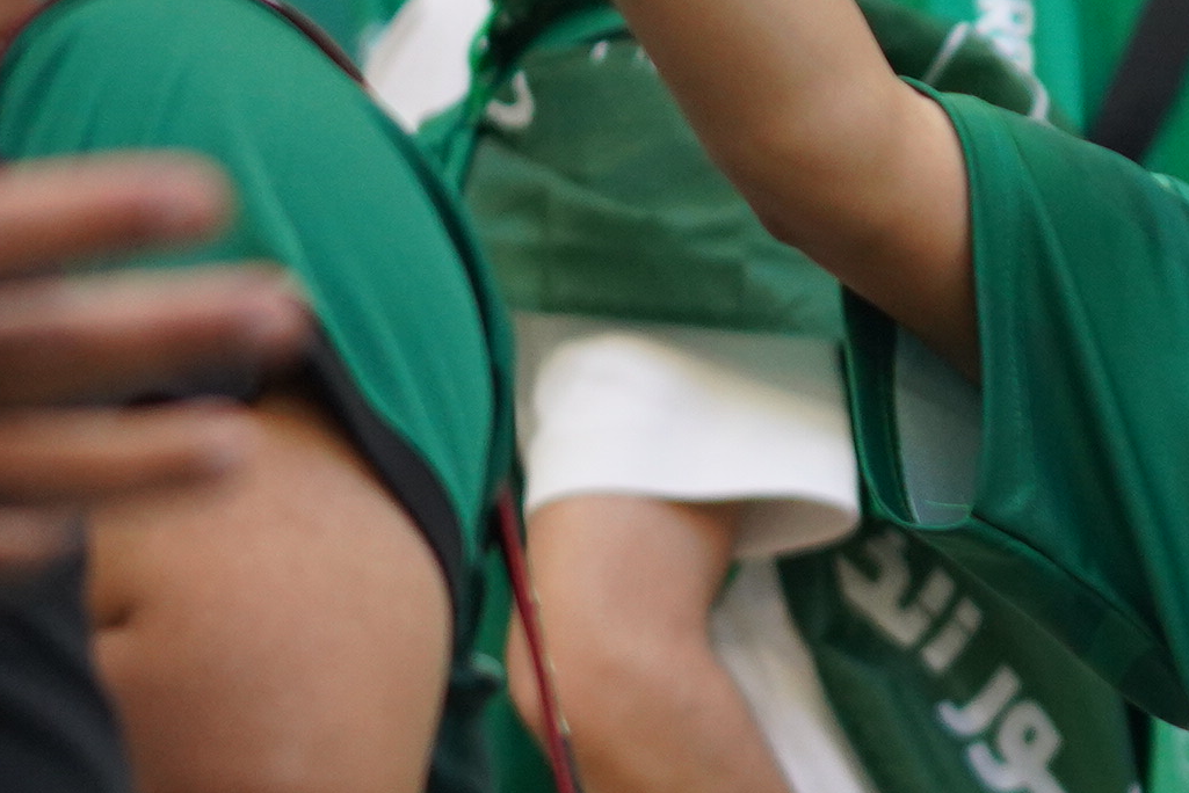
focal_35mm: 426
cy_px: 628
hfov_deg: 4.8
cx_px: 2484
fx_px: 14073
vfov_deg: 3.2
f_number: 2.8
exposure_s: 1/1000
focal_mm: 70
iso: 800
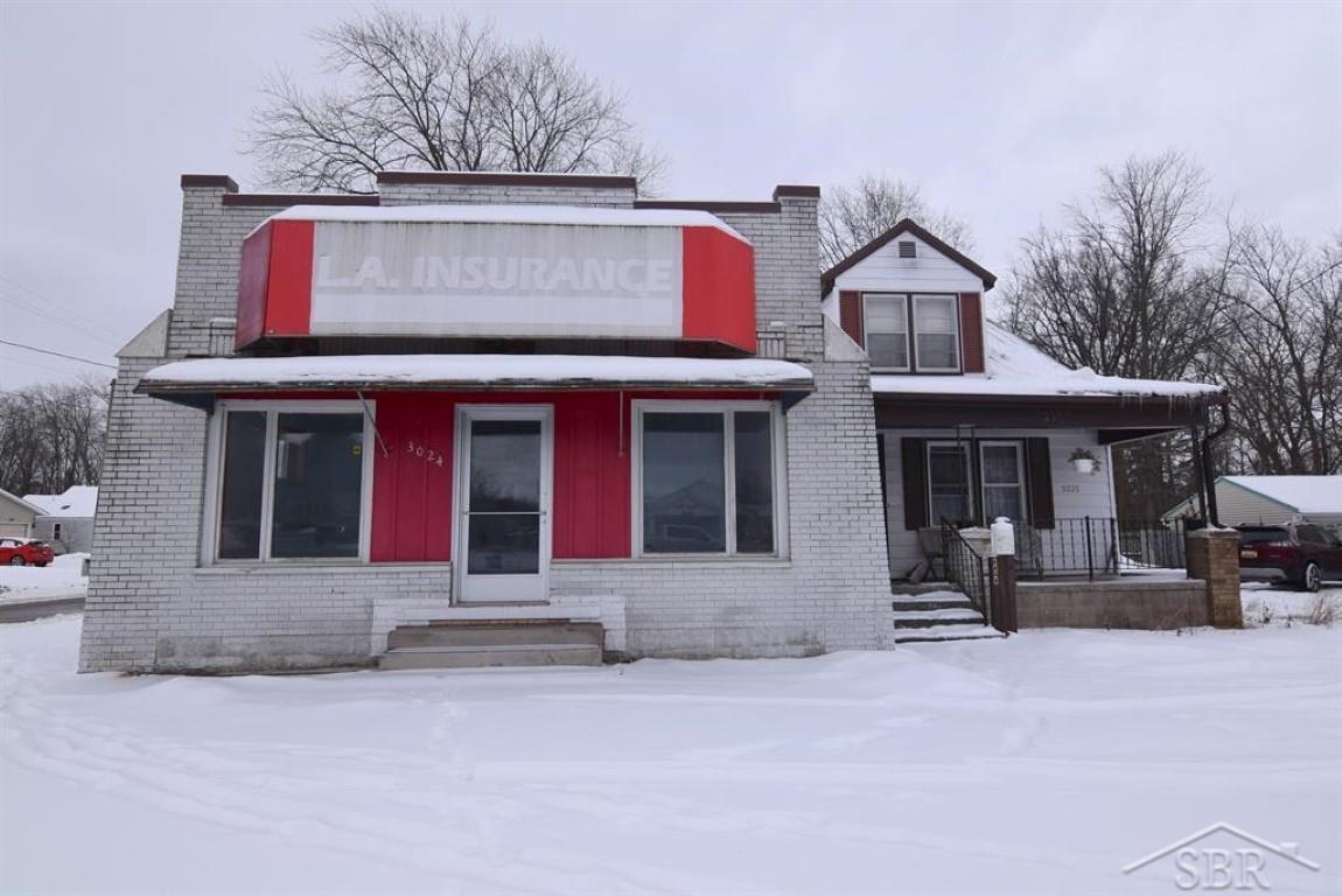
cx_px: 671
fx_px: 727
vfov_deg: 63.3
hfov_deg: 85.4
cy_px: 448
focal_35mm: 20
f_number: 9
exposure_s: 1/320
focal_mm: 13
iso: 200
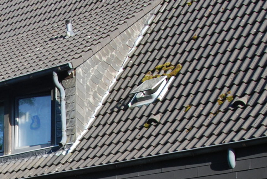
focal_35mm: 117
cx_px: -39
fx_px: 870
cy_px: 266
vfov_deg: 11.3
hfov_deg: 16.8
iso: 250
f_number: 7.1
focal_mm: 26
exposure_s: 1/200
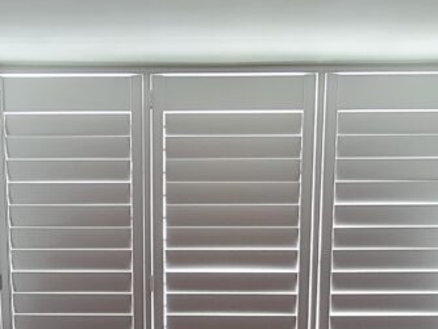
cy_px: 321
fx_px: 506
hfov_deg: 46.5
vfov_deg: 33.3
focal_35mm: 40
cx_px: 178
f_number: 2.2
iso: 250
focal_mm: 1.74
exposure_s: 1/50
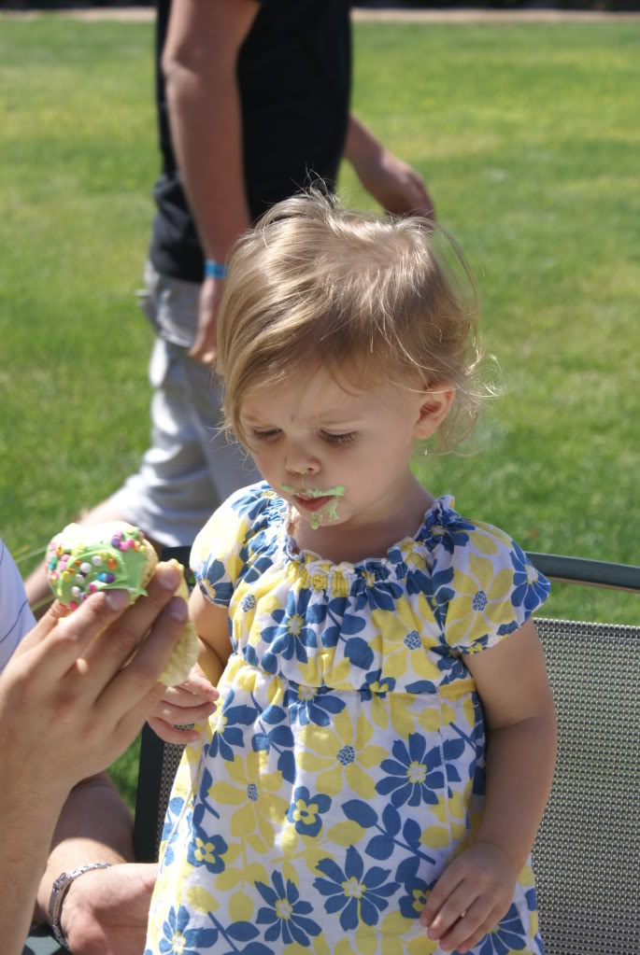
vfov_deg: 19.4
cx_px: 320
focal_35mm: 105
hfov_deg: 13.1
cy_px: 478
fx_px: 2791
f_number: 8
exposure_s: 1/200
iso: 100
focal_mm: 70
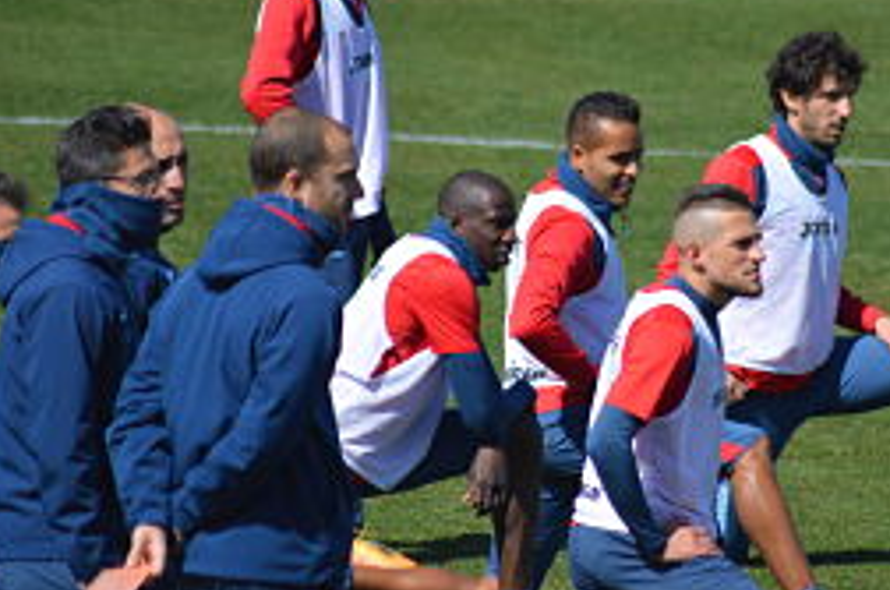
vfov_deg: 1.9
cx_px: 607
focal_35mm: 715
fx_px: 17643
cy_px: 247
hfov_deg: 2.9
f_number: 5.6
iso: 400
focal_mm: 300
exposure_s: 1/2000
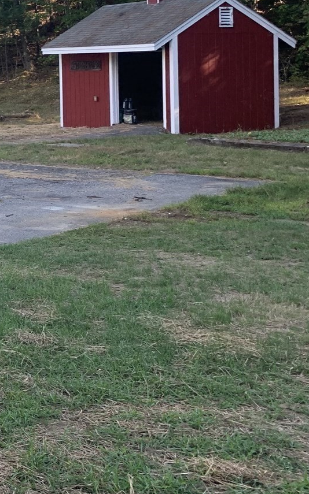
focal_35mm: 66
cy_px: 84
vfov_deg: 30.2
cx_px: -256
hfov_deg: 16.4
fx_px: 890
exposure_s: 1/256
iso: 25
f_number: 1.8
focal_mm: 4.25
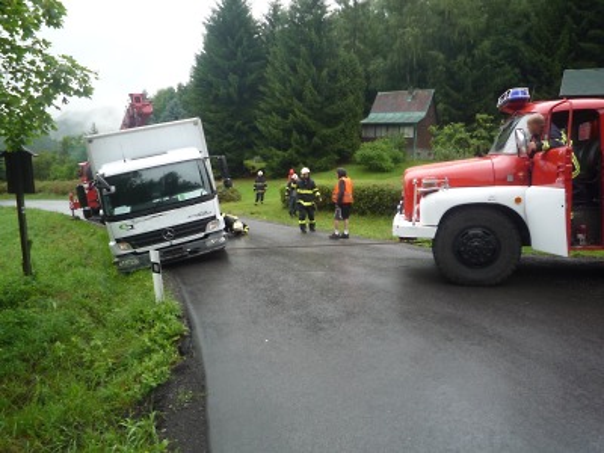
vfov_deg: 54.9
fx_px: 436
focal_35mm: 25
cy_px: 226
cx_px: 302
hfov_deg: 69.4
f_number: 2.8
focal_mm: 4.4
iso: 100
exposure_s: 1/200
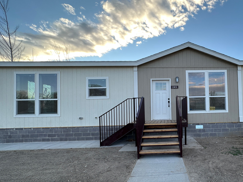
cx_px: 174
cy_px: 107
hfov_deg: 74.8
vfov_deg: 63.0
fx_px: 147
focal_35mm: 21
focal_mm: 2.22
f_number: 2.2
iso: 40
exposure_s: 1/239
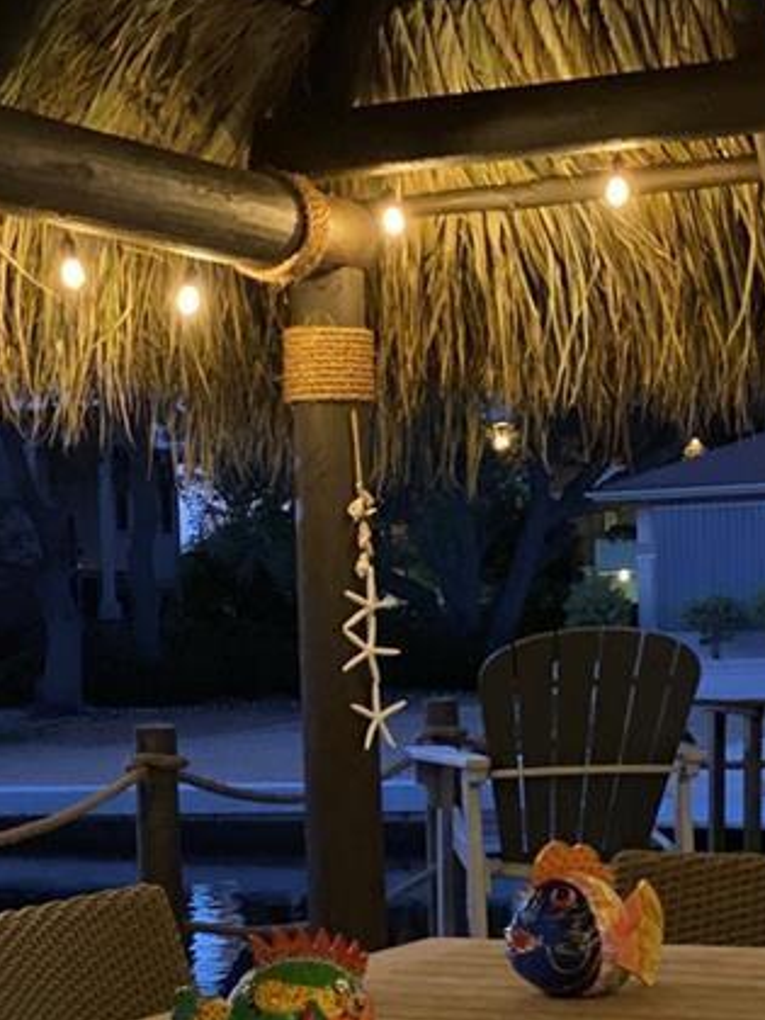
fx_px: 2799
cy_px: 831
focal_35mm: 95
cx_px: 330
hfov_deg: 15.6
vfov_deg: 20.4
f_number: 2
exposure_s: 1/15
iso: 1250
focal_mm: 6
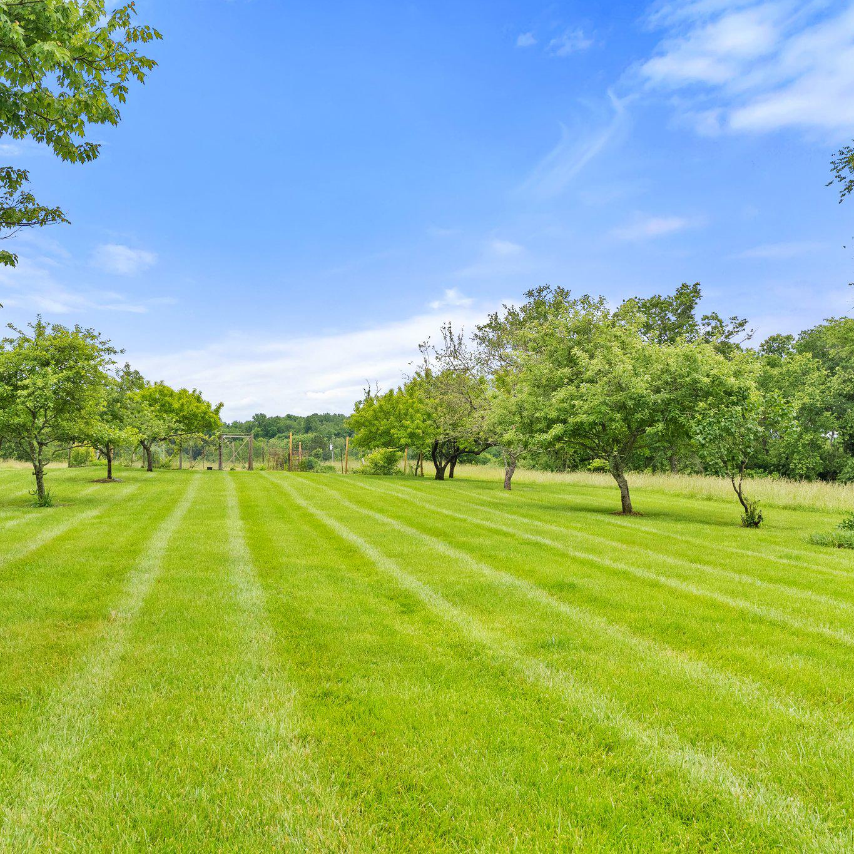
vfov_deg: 44.9
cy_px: 427
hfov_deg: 43.7
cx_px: 230
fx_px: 1033
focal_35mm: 37
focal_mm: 29
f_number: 8
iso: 800
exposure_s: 1/1250
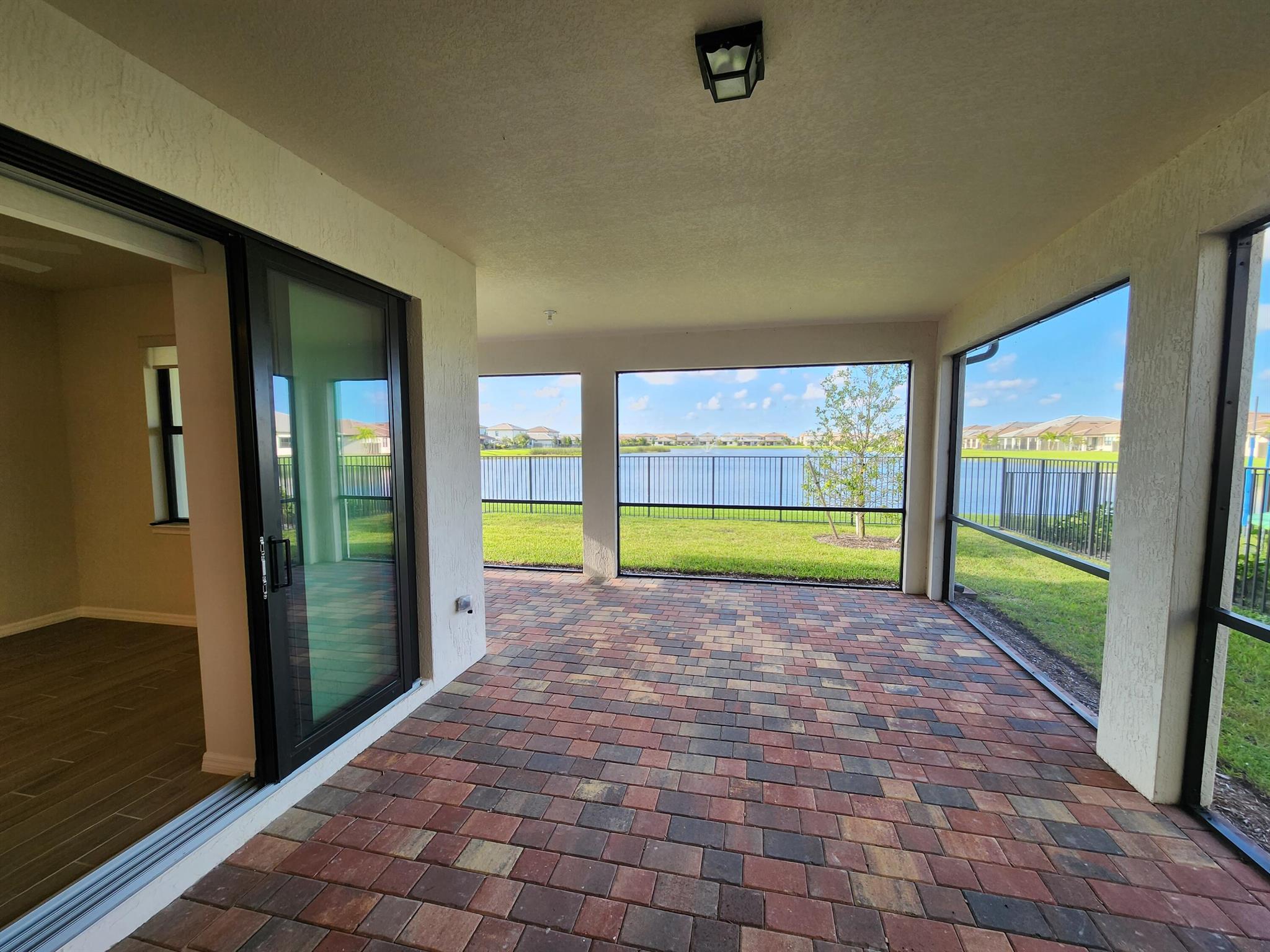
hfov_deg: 106.2
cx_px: 635
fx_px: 477
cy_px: 476
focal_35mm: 13
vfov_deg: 89.9
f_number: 2.2
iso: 50
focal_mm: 2.2
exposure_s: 1/143
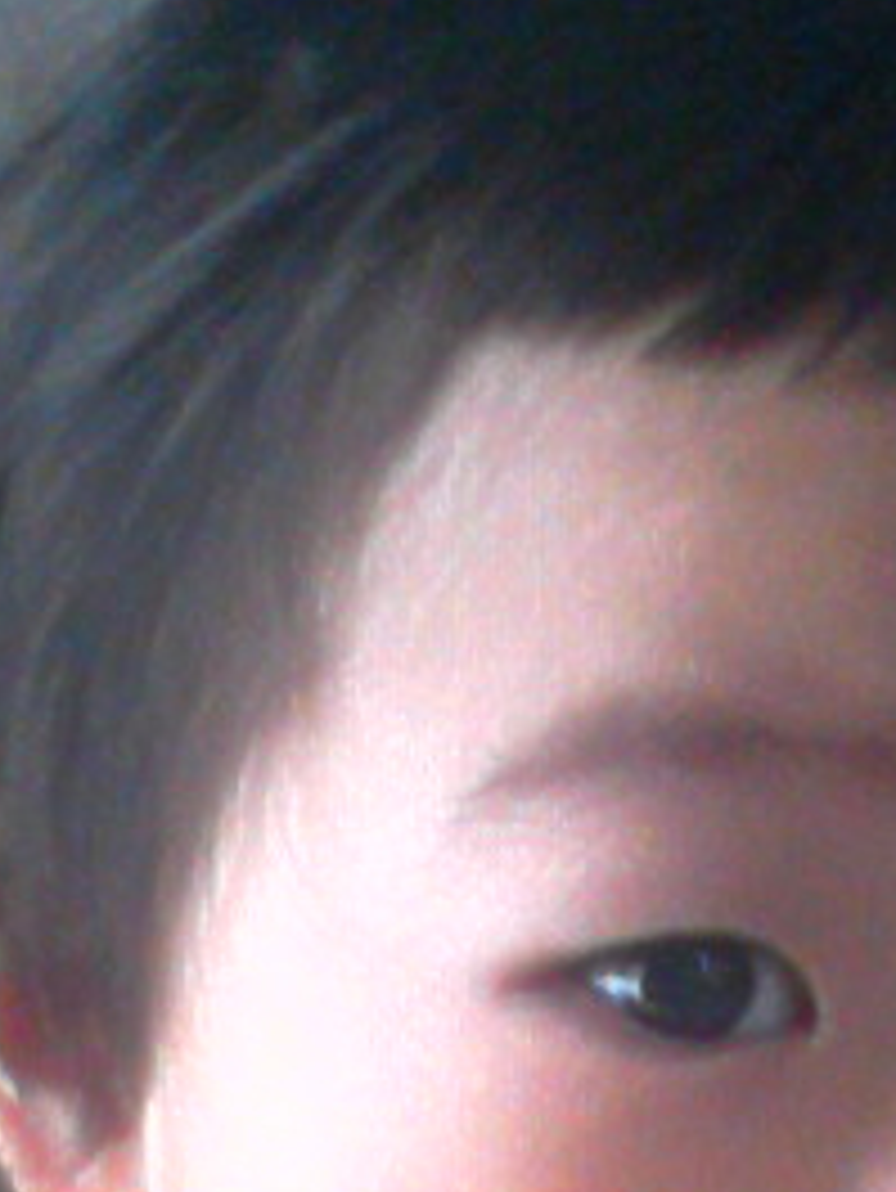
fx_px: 2414
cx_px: 837
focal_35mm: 70
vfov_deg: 25.4
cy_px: 1367
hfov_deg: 20.5
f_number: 2.8
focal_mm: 1.5
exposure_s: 1/23.8
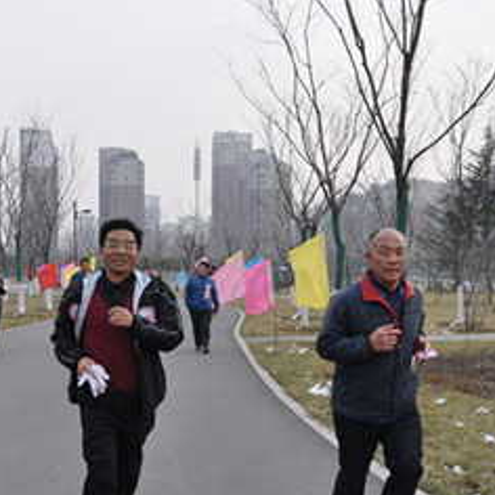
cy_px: 363
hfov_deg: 25.3
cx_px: 271
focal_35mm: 68
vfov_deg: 25.1
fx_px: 1101
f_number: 8
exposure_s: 1/250
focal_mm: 21
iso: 200
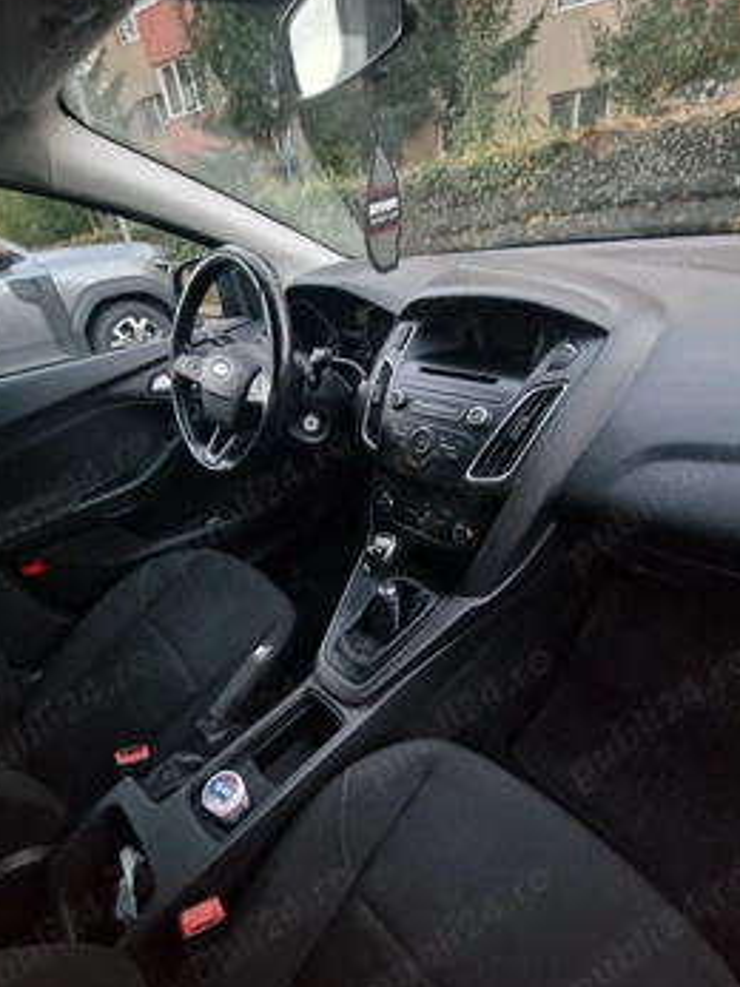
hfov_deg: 81.7
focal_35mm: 15
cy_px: 546
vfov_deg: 97.8
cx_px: 359
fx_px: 428
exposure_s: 1/25
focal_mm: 2.2
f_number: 2.2
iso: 2000
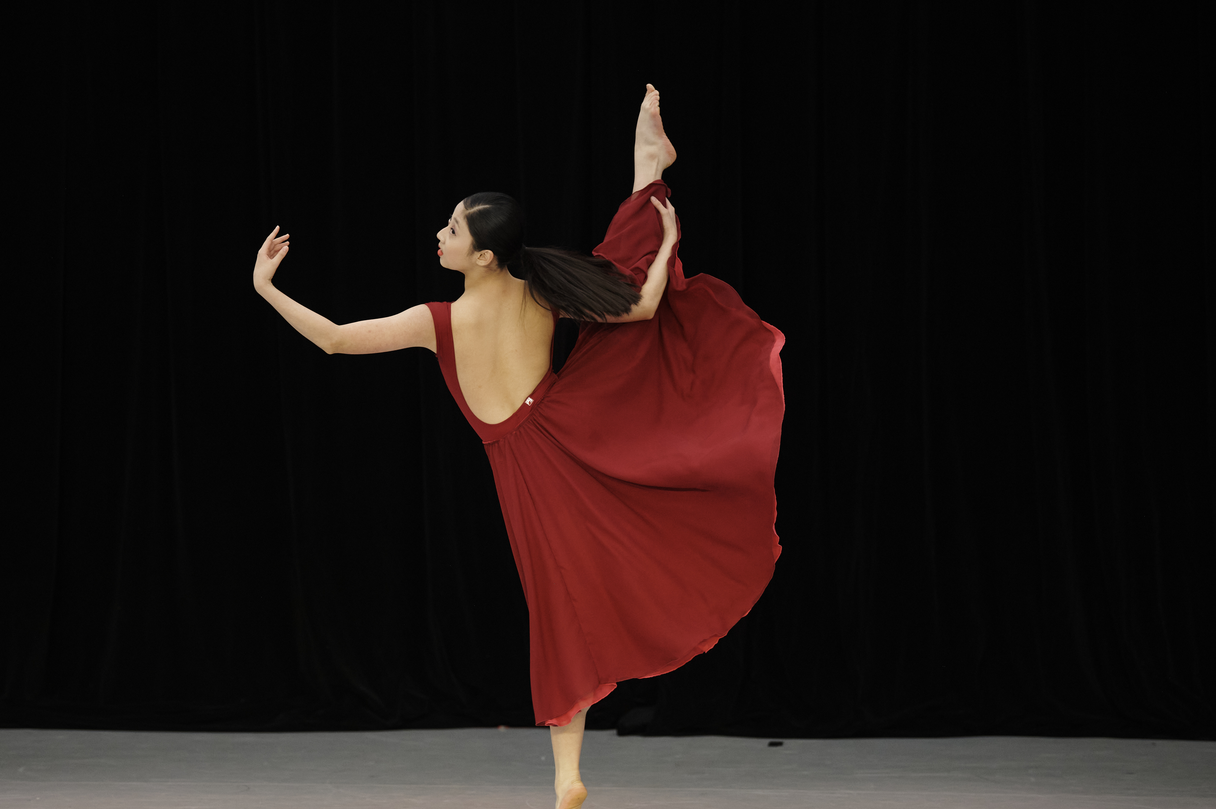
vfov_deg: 11.9
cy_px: 437
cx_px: 570
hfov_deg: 17.8
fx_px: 3882
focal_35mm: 115
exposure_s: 1/800
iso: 4000
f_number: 2.8
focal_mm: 95
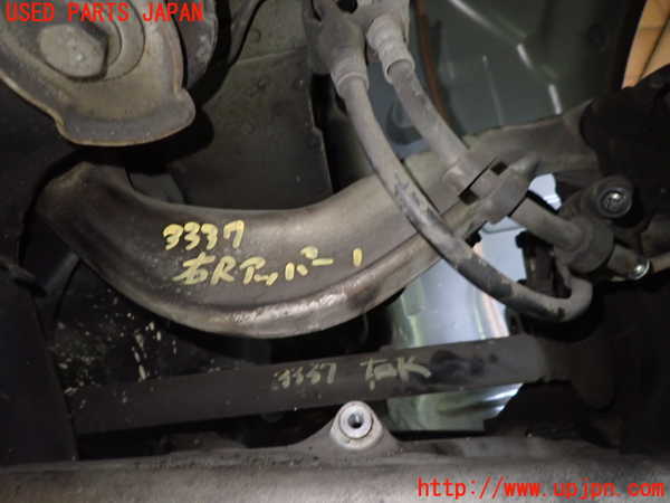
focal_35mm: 25
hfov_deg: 69.4
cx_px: 335
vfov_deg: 54.9
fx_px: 484
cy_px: 252
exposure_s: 1/30
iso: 640
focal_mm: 4.5
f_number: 2
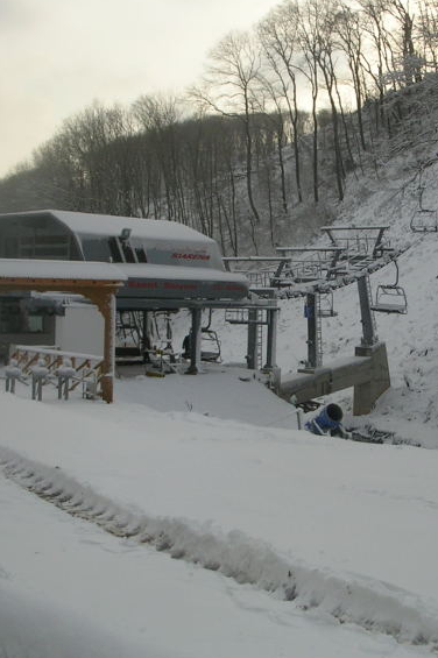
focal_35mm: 56
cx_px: 352
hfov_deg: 23.8
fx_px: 1023
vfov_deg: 35.7
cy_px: 314
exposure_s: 1/320
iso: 50
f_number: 5.6
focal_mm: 5.8
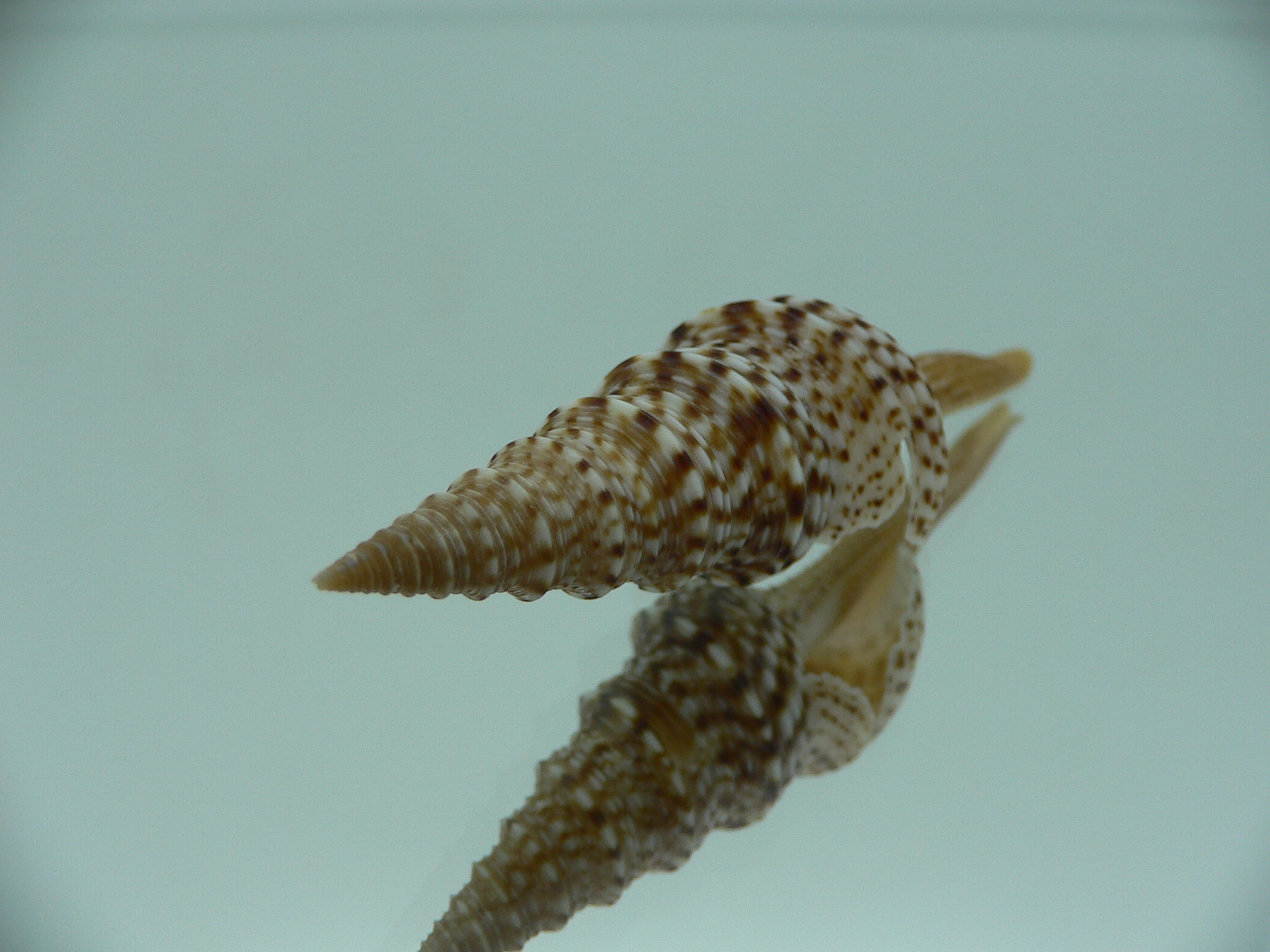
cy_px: 476
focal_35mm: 35
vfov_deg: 40.7
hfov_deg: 52.6
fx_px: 1284
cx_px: 635
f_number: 2.8
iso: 80
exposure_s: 1/60
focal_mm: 4.6
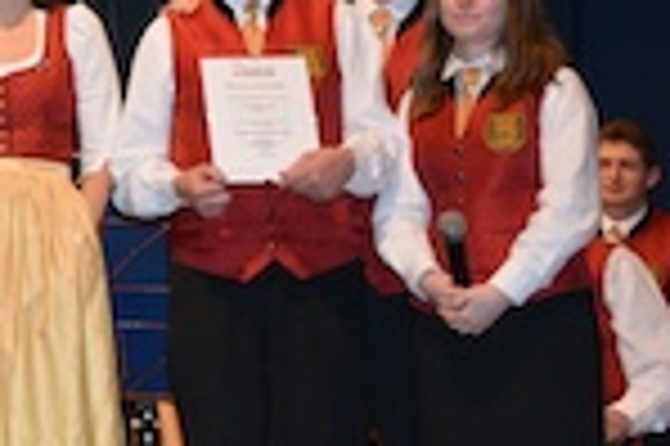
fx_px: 2336
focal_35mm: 126
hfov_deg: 14.8
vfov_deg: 10.8
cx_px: -427
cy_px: 70
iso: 1600
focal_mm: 25
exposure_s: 1/60
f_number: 4
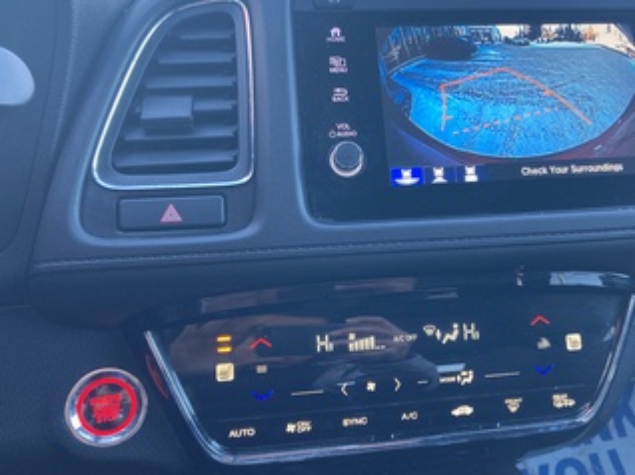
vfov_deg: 38.5
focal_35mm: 37
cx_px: 375
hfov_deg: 49.9
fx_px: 678
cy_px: 203
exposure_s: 1/68
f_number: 1.8
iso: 80
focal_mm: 3.99
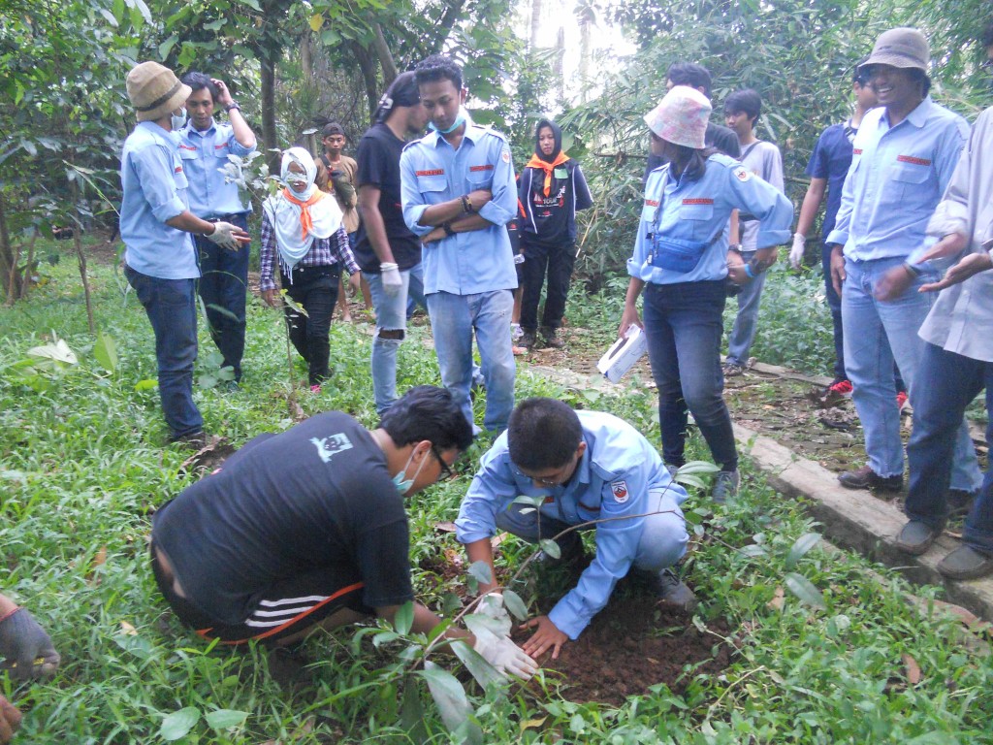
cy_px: 372
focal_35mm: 27
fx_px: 775
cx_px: 496
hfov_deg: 65.3
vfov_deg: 51.4
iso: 400
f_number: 3.2
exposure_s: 1/40
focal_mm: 4.9
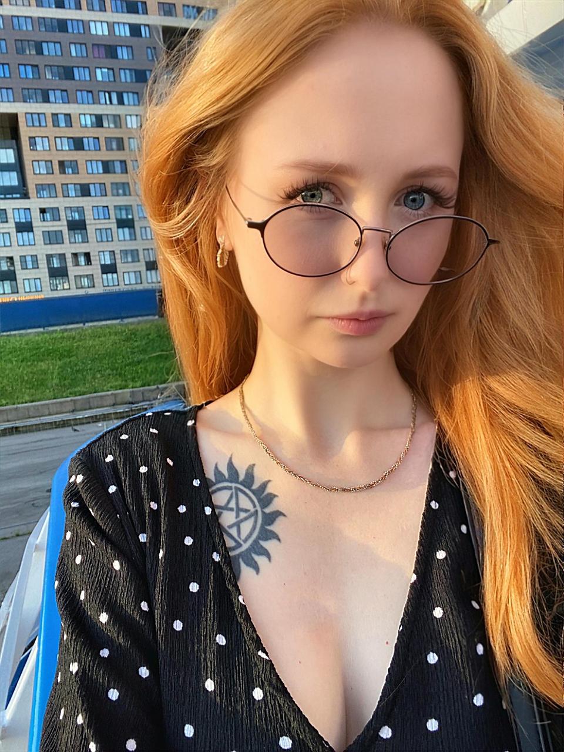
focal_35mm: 30
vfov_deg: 60.0
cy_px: 376
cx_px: 282
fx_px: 652
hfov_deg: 46.8
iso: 25
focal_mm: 2.71
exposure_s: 1/160
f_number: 2.2
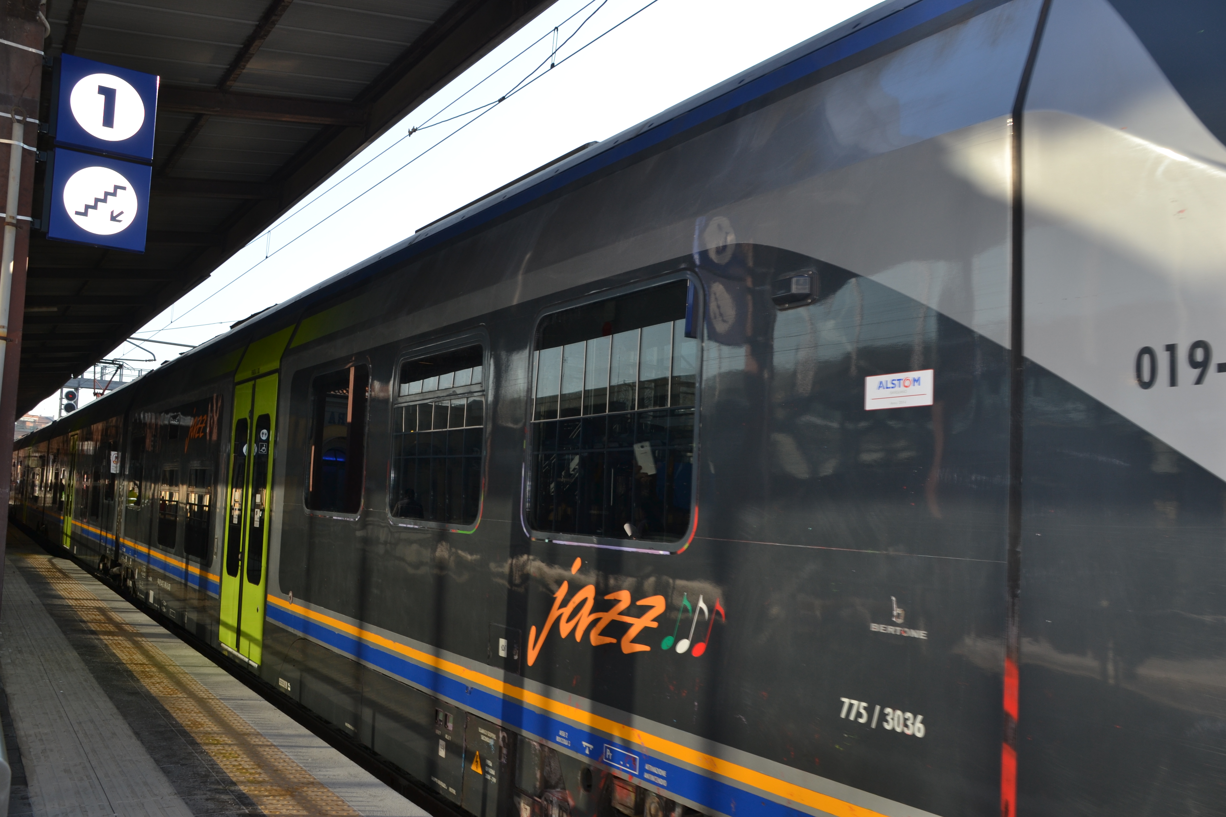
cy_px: 408
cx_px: 613
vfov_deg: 43.6
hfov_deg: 61.9
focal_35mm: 30
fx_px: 1022
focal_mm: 20
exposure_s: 1/160
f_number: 6.3
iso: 100
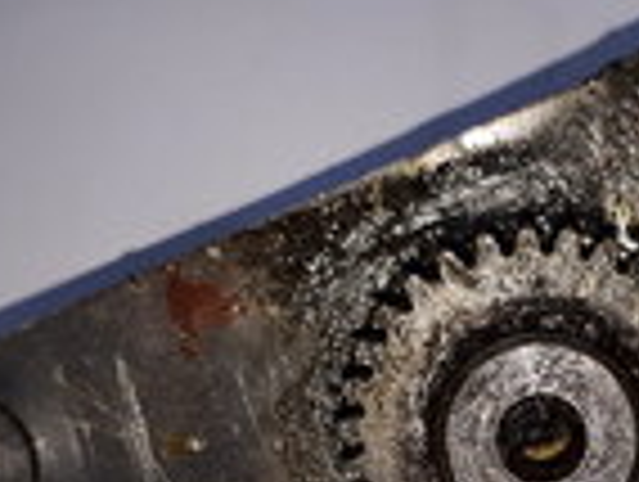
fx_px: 1405
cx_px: 562
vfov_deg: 18.9
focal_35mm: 76
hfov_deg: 24.9
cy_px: 496
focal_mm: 3.6
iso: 40
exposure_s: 1/447
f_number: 1.9
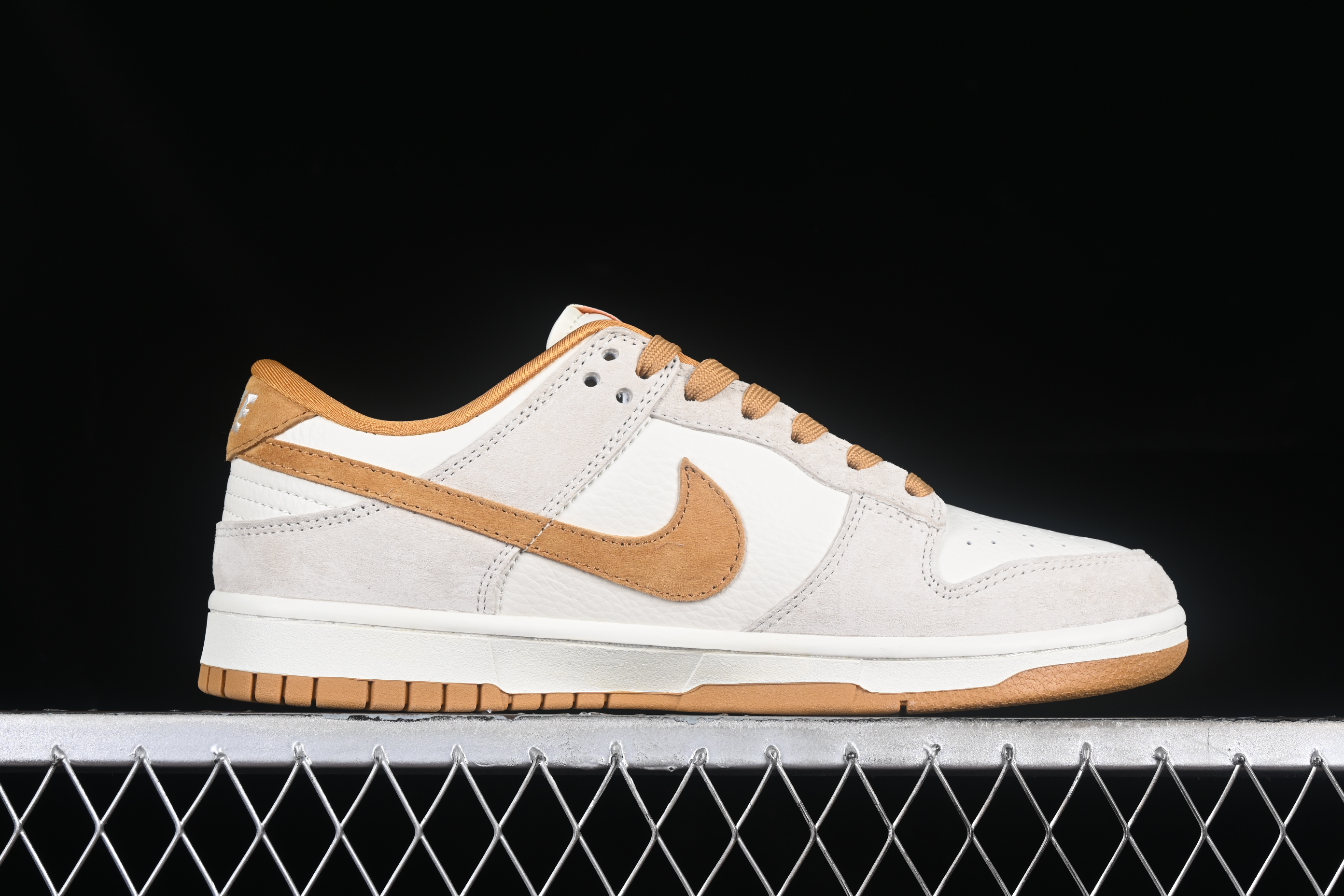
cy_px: 448
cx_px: 672
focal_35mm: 75
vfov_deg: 18.2
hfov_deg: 27.0
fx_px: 2800
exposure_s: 1/80
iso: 160
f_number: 8
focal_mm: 50
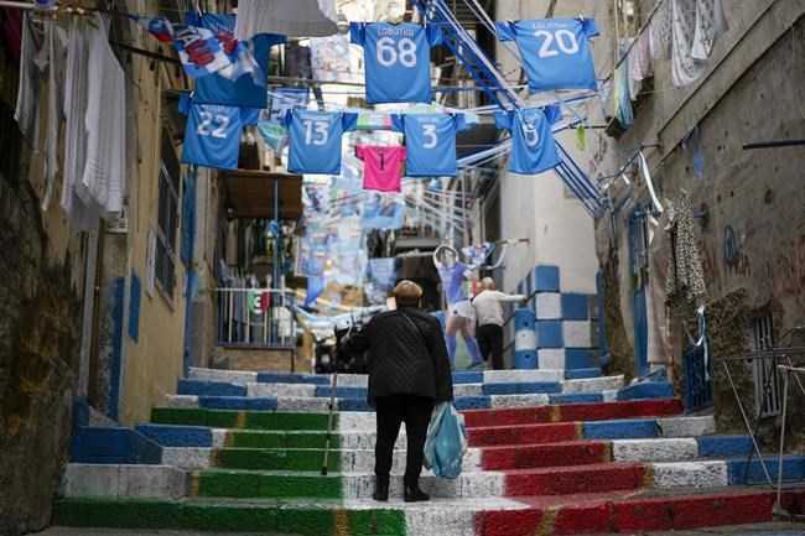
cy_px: 268
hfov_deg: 36.3
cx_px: 402
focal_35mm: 55
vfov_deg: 24.6
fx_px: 1229
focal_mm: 55
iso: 125
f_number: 1.8
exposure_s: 1/800
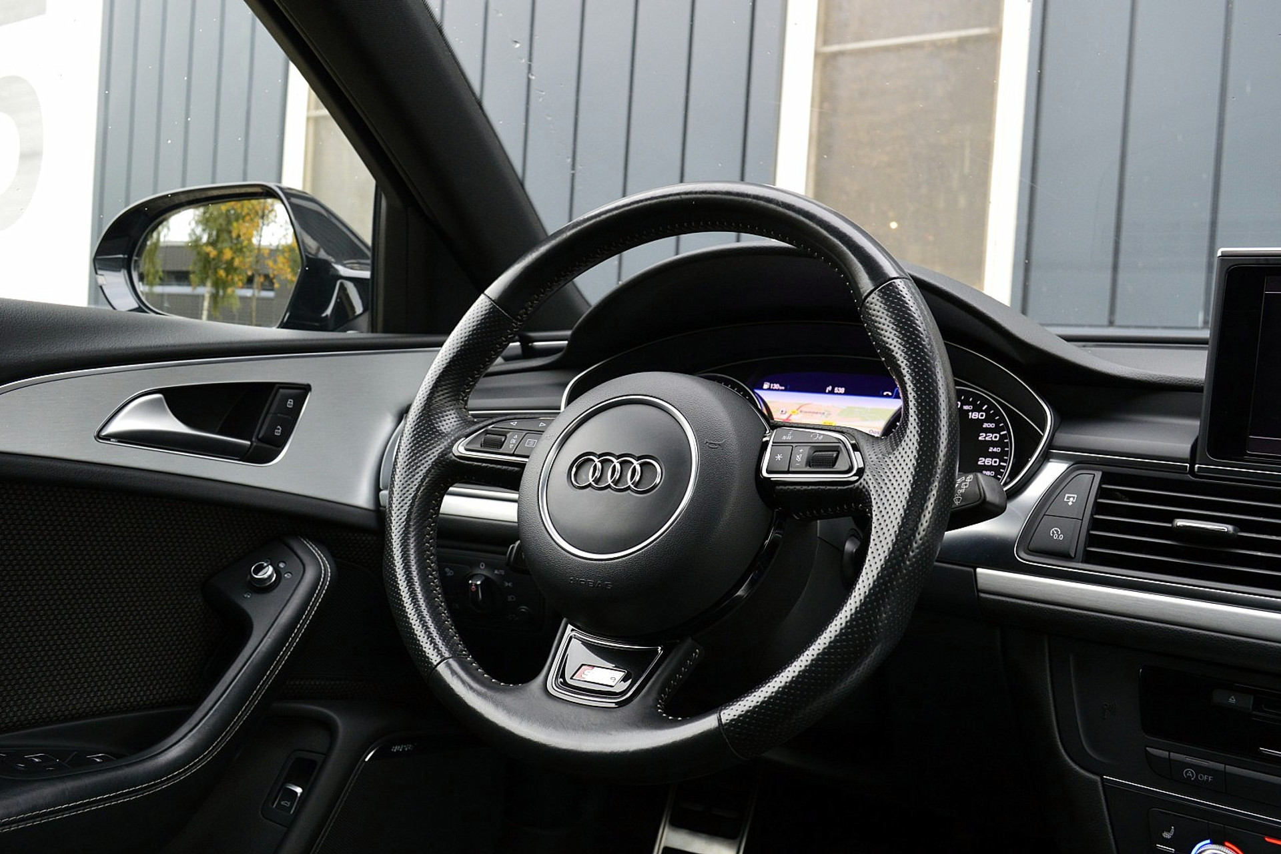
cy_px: 427
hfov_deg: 61.9
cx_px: 640
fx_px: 1067
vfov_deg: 43.6
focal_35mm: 30
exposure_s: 1/60
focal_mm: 20
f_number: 6.3
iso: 800
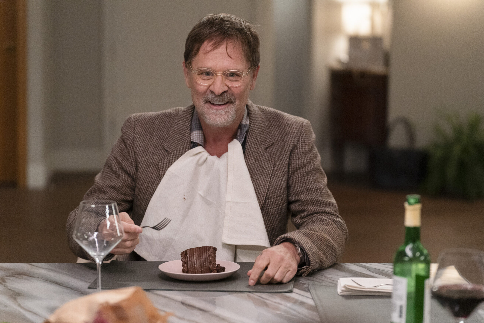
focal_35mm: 105
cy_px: 162
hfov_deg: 19.5
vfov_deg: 13.0
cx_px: 242
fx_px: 1412
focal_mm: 105
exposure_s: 1/250
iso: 4000
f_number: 2.8
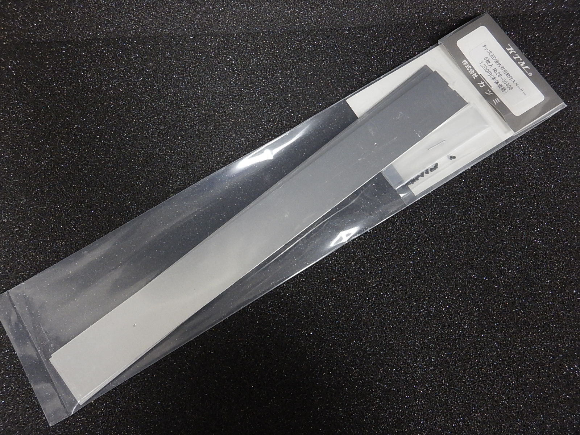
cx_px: 290
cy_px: 218
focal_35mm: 34
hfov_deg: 54.0
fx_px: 570
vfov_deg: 41.8
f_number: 4.2
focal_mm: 6.1
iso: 400
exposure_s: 1/25
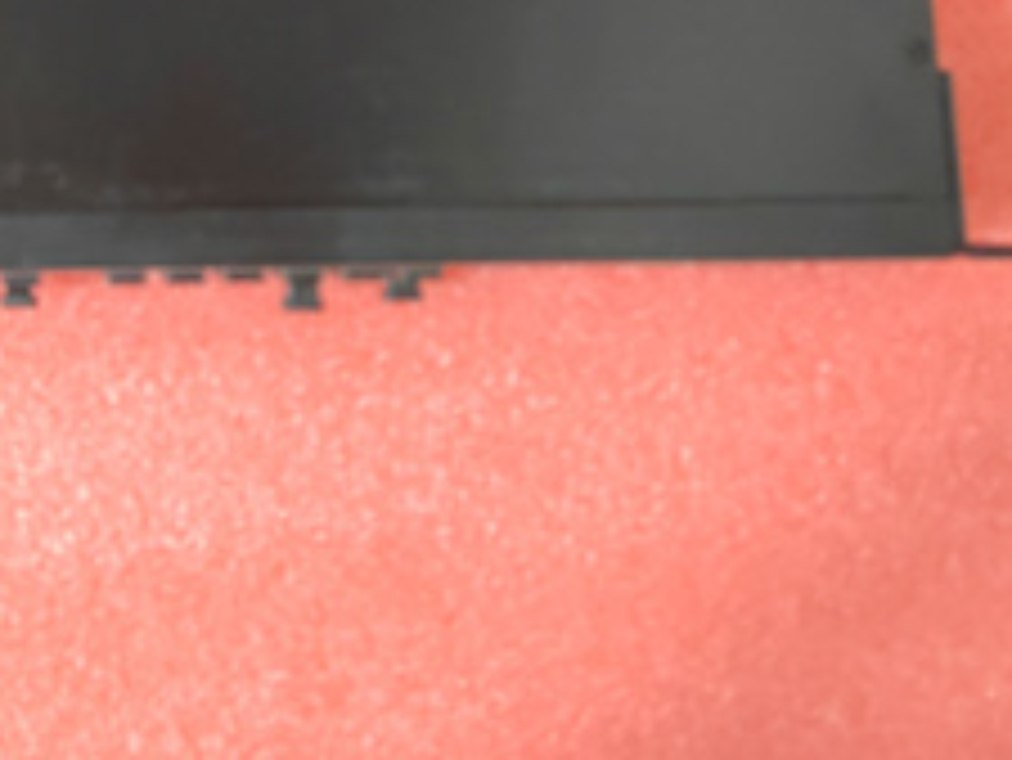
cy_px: -43
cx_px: 31
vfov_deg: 26.6
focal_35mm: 51
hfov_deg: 34.5
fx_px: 1492
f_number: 1.9
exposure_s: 1/30
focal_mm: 5.52
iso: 2397
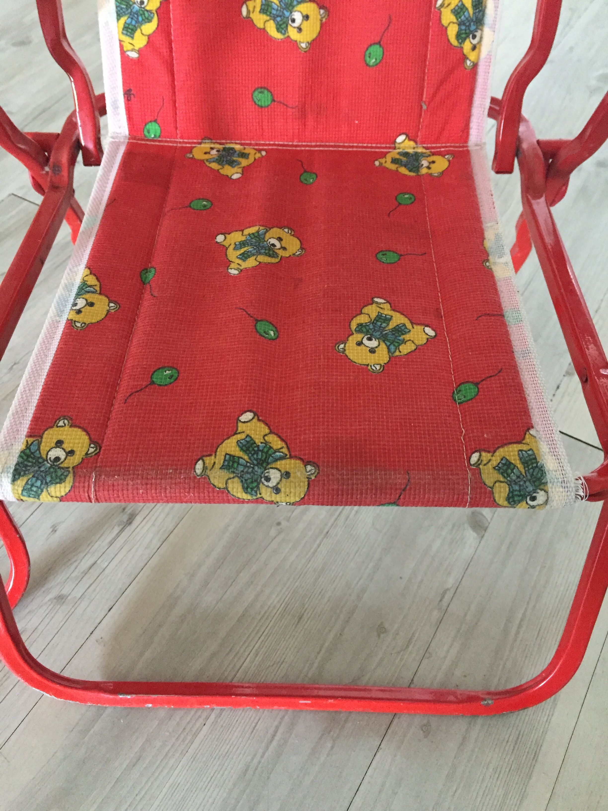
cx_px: 304
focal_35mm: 29
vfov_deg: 61.7
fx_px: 679
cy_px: 406
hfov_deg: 48.2
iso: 250
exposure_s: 1/25
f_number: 2.2
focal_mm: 4.15
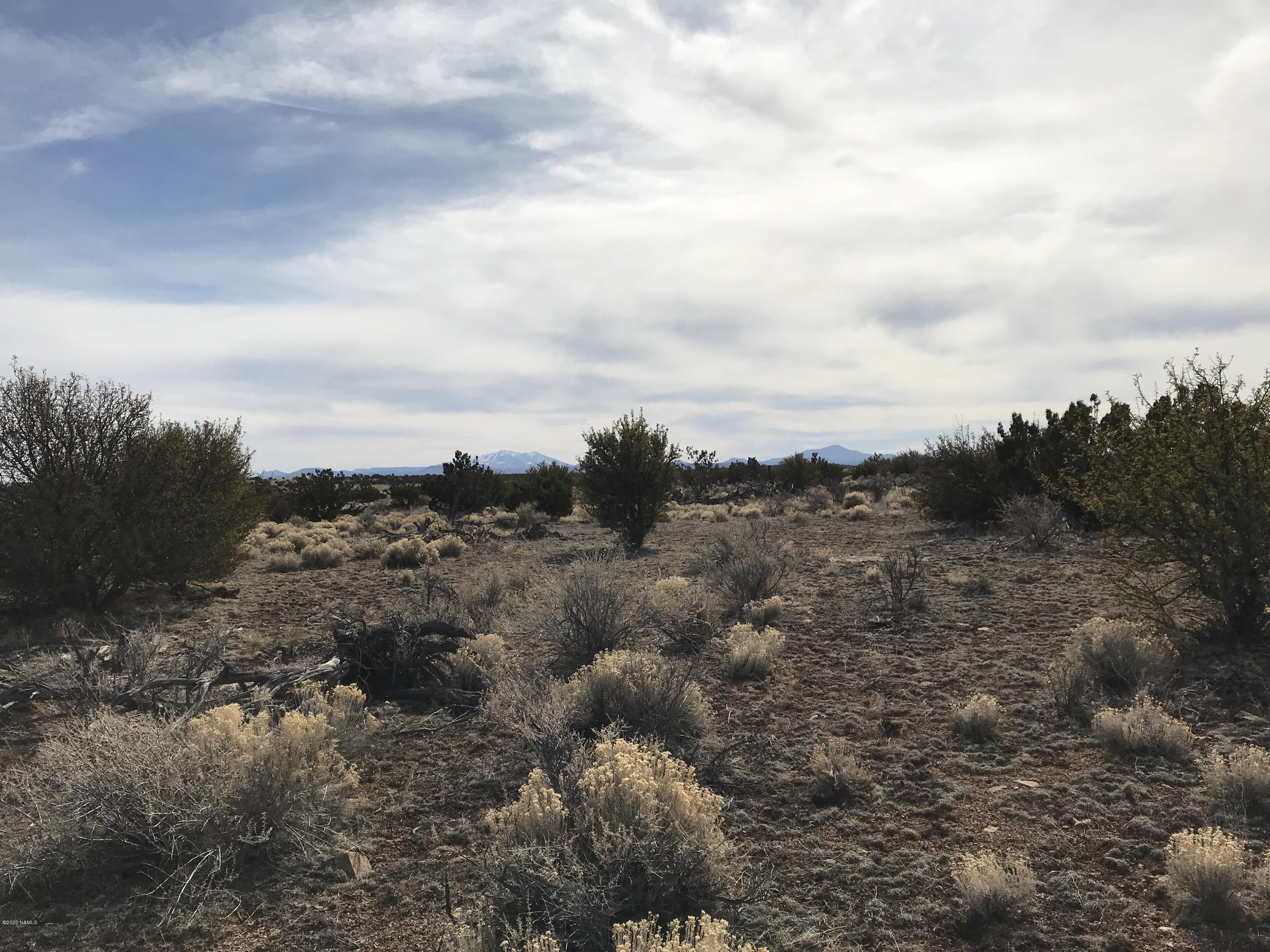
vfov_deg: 49.7
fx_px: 1027
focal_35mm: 28
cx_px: 635
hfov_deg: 63.4
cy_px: 476
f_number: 1.8
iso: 25
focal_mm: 3.99
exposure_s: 1/9615
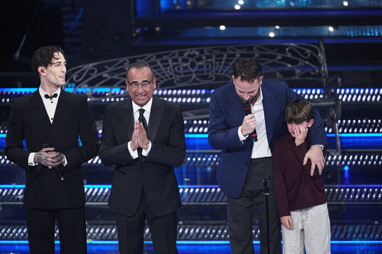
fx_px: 3182
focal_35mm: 300
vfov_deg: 4.6
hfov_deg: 6.9
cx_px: 191
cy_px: 127
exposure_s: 1/400
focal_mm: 300
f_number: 3.2
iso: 1600
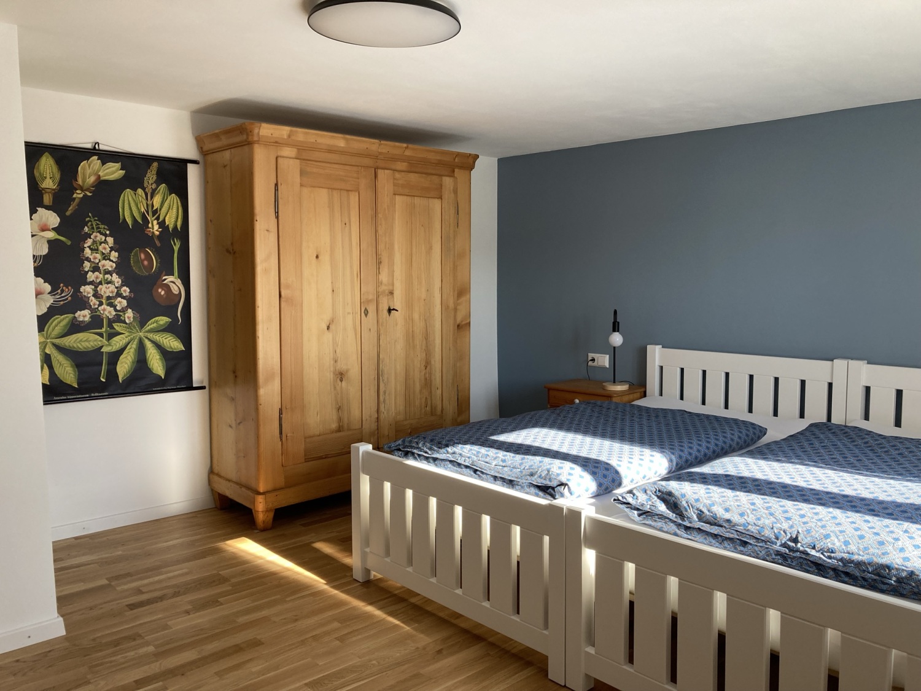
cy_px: 346
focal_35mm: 28
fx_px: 745
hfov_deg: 63.4
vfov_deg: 49.7
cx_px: 460
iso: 50
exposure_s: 1/121
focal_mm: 3.99
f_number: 1.8
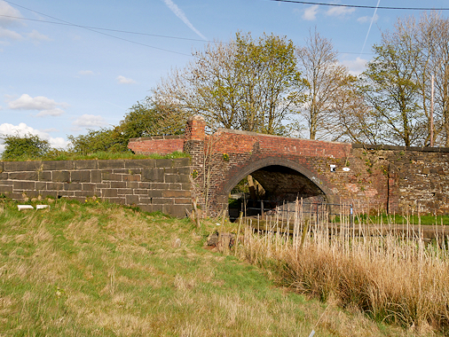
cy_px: 186
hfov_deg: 43.8
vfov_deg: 33.6
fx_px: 558
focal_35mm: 43
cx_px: 243
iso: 200
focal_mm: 17
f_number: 7.1
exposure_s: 1/640
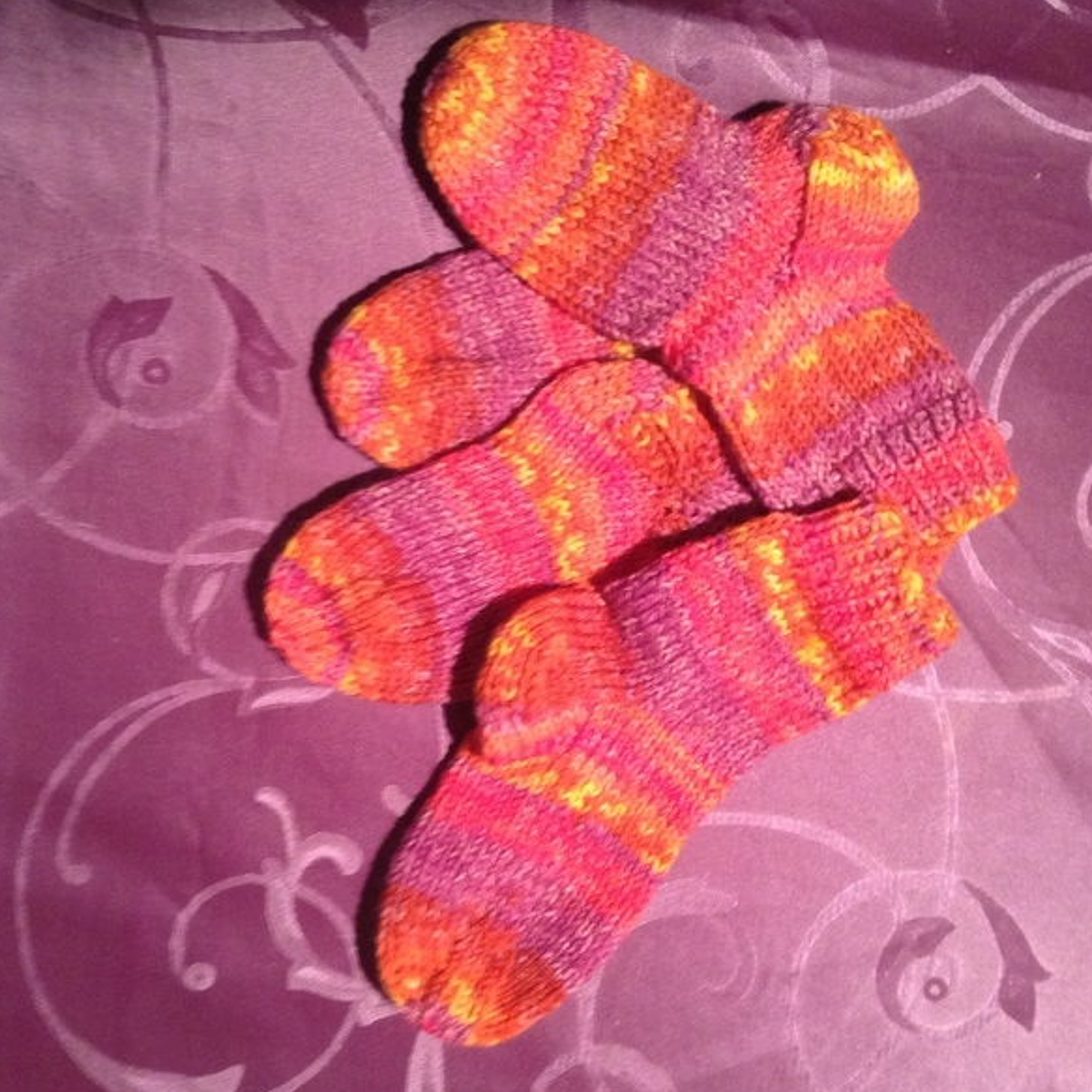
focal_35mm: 40
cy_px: 546
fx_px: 1428
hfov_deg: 41.9
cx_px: 551
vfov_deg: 41.9
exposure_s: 1/20
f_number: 2.4
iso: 200
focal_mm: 3.3
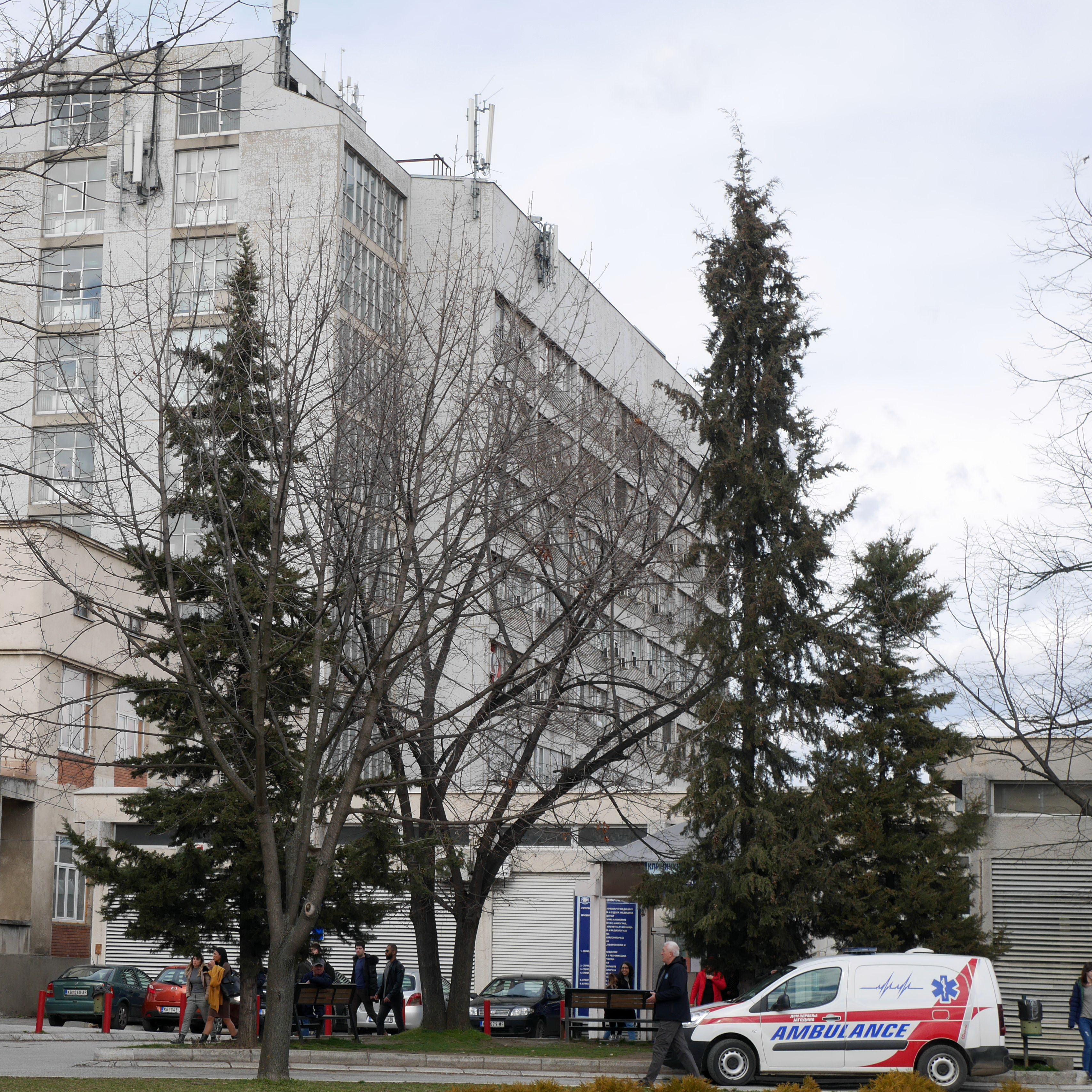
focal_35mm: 74
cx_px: 371
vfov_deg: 23.4
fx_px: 2641
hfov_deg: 23.3
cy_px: 542
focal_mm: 31
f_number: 8
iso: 200
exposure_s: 1/250
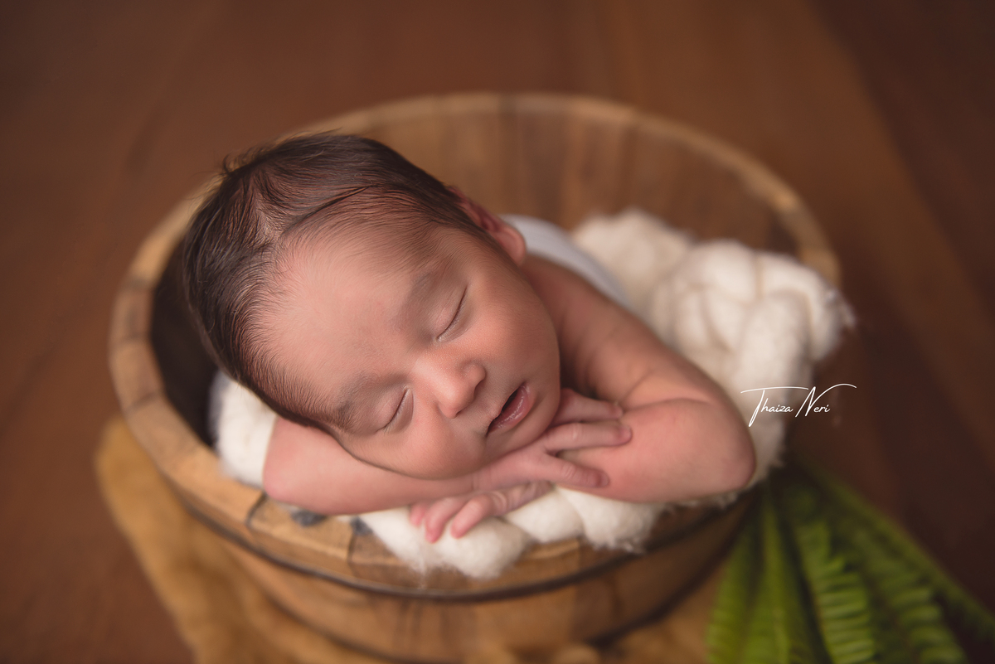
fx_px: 995
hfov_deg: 53.1
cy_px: 332
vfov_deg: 36.9
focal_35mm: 36
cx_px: 498
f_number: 2.8
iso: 100
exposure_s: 1/160
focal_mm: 36
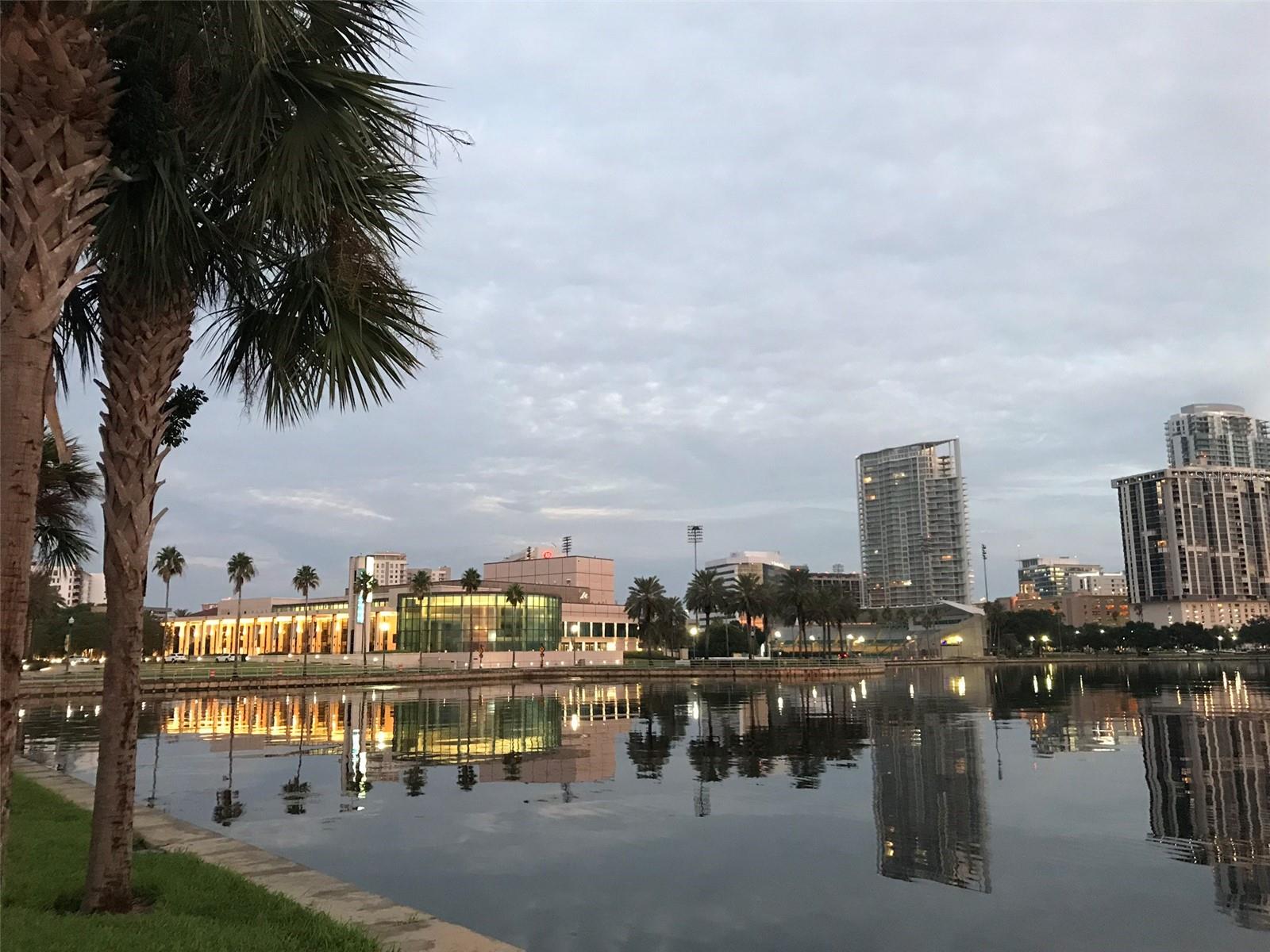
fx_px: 1027
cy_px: 476
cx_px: 635
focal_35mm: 28
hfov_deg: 63.4
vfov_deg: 49.7
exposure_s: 1/9
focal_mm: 3.99
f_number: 1.8
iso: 100
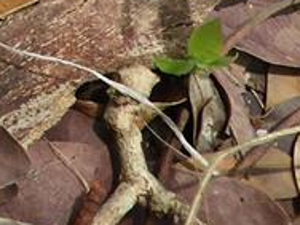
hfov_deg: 12.3
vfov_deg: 8.9
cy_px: -420
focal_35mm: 139
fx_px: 1205
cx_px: -334
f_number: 3.3
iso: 100
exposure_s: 1/160
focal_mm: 4.3
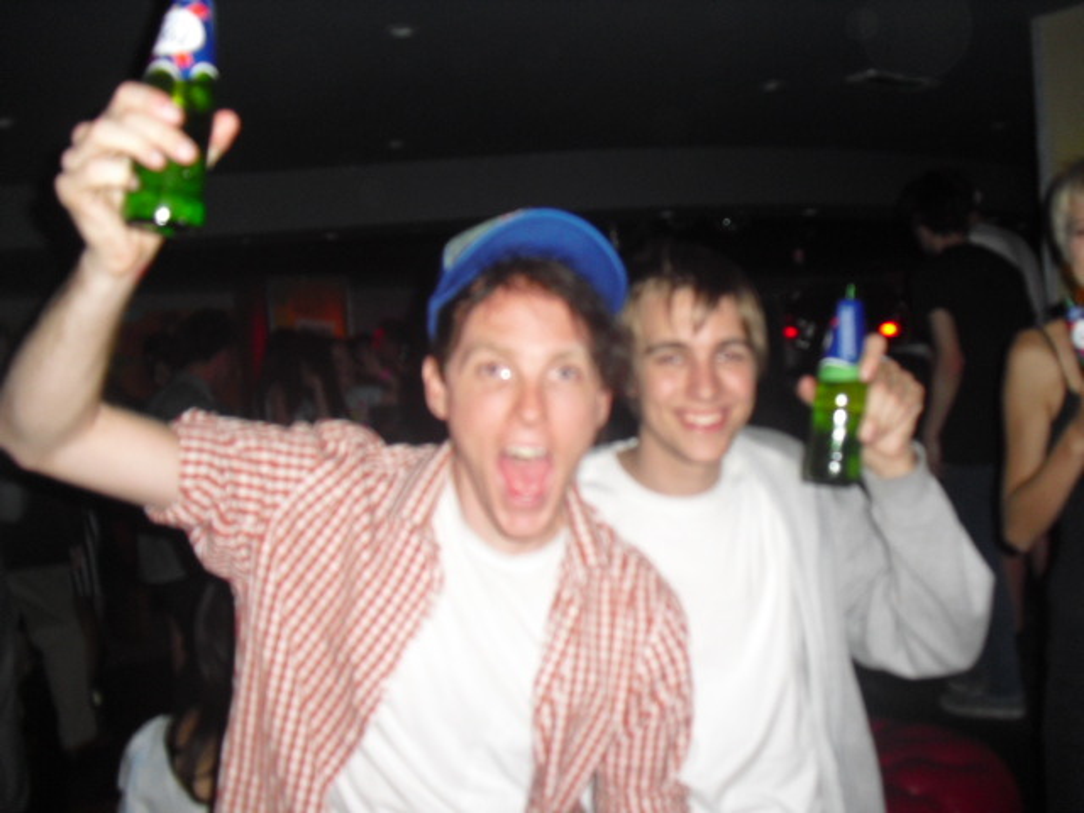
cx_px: 542
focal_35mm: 36
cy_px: 406
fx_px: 1127
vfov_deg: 39.7
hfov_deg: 51.4
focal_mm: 6.3
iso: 200
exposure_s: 1/60
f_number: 3.1
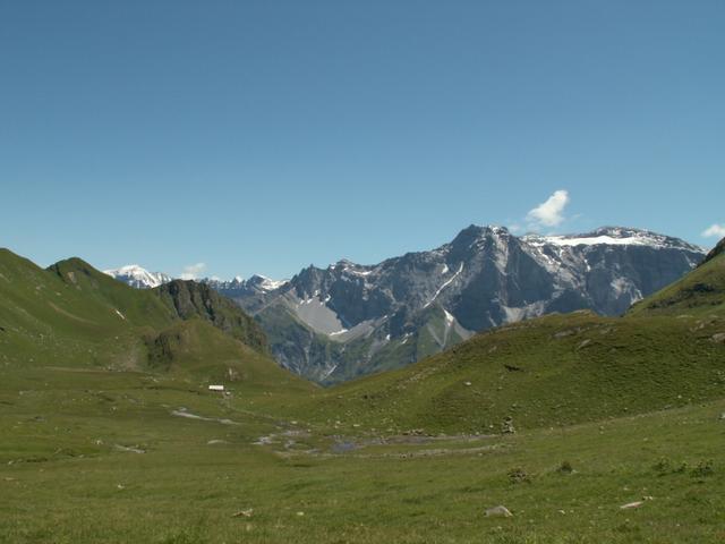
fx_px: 733
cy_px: 272
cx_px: 362
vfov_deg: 40.7
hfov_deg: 52.6
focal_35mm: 35
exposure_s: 1/200
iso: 50
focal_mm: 5.86
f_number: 7.1
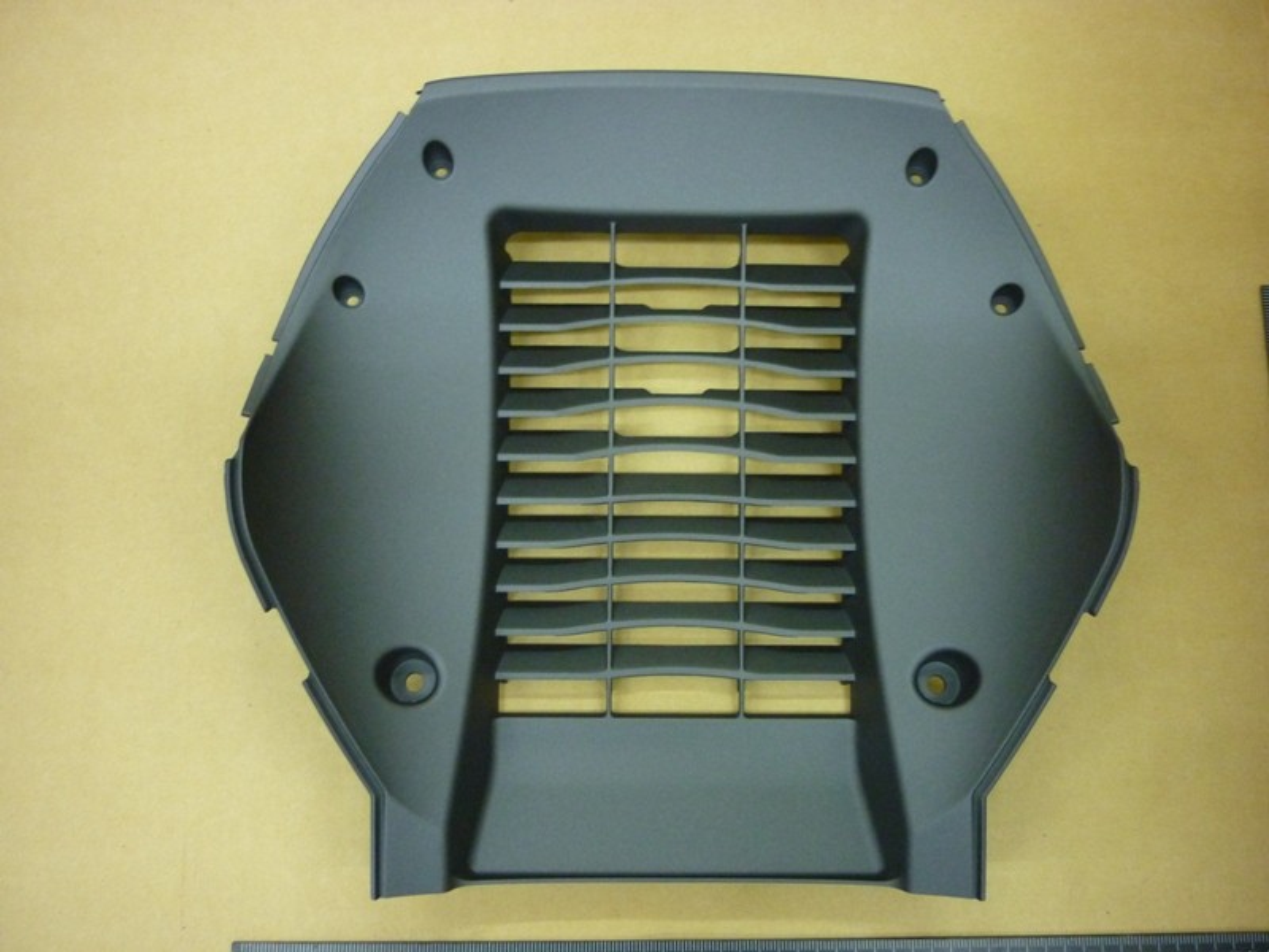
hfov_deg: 55.4
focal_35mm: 33
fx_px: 1210
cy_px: 476
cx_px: 634
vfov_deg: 42.9
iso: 400
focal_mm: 5.5
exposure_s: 1/10
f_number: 2.8
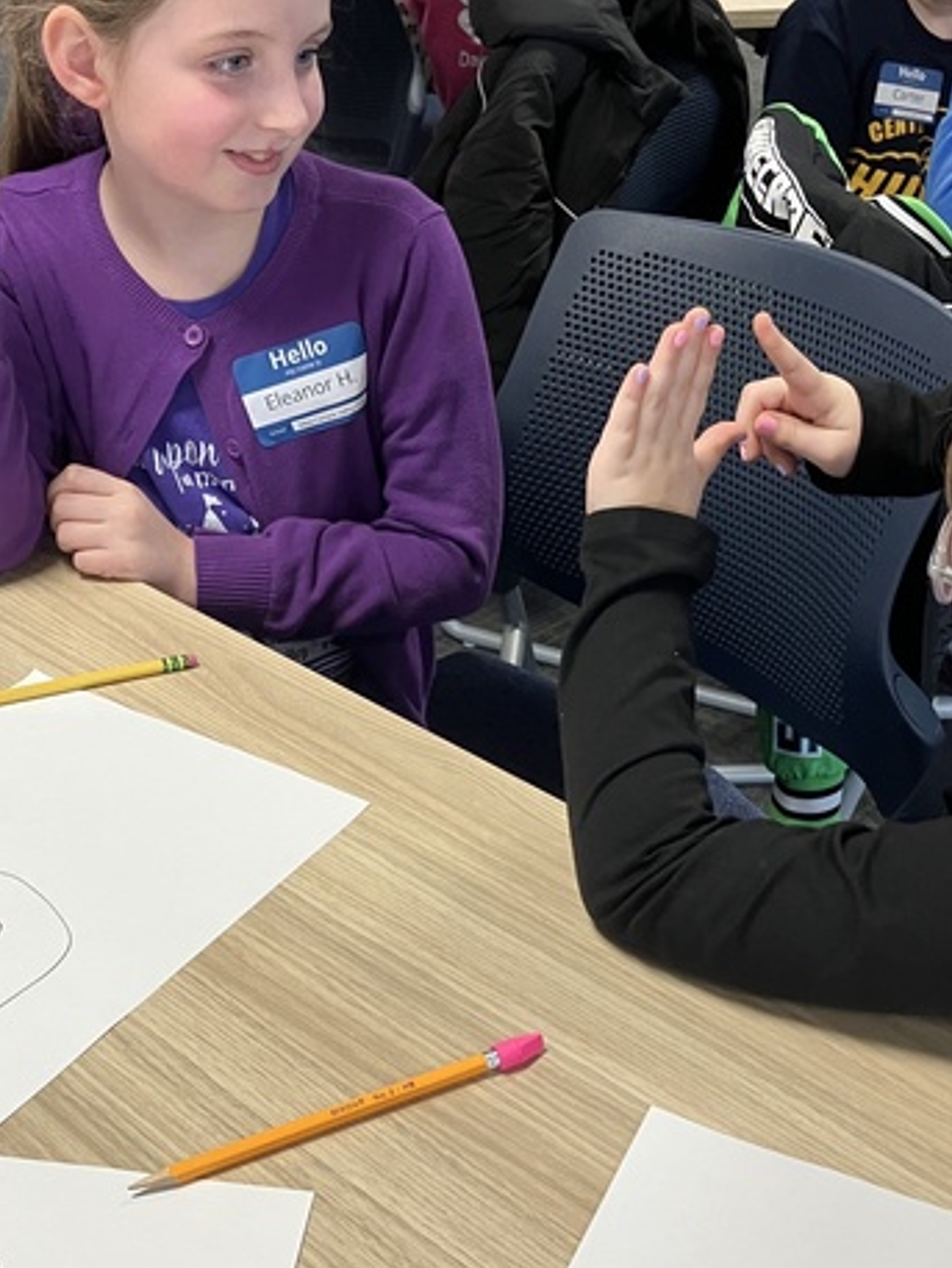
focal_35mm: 49
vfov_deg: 38.9
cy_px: 694
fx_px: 1796
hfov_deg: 29.7
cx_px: 408
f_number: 1.8
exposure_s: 1/60
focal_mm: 3.99
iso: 64
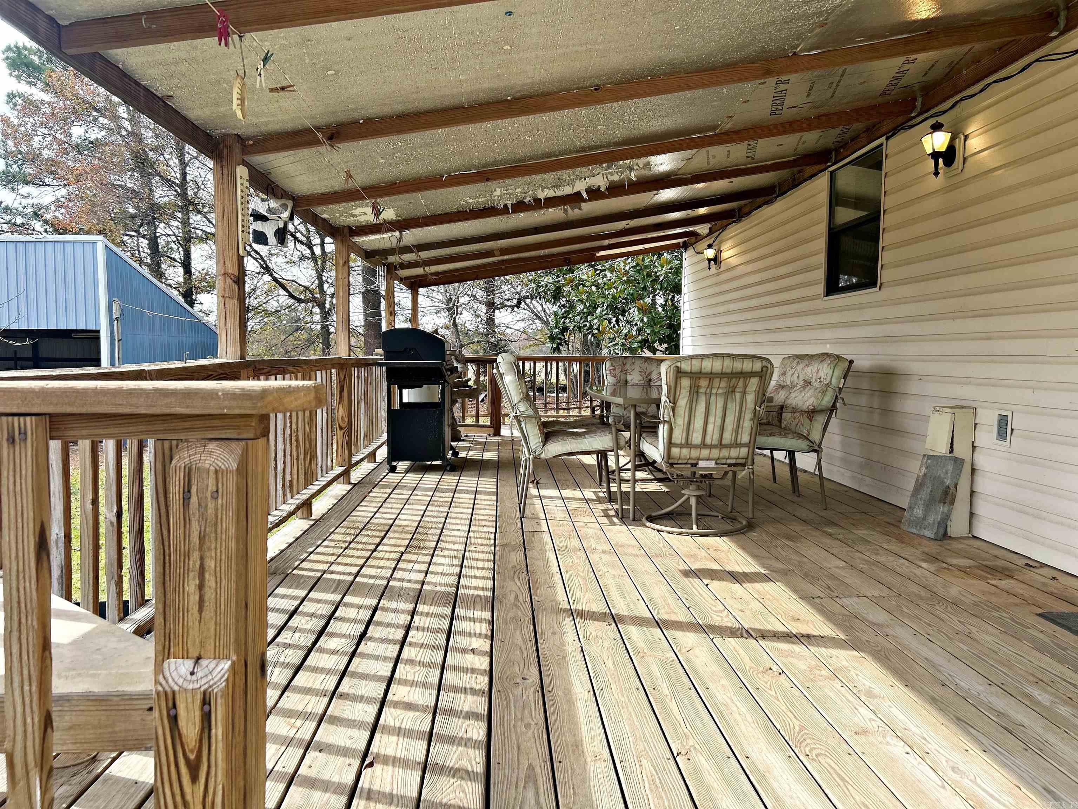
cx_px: 539
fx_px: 810
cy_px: 404
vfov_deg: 53.1
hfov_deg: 67.3
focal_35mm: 26
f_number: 1.5
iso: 50
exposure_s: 1/718
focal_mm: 5.7
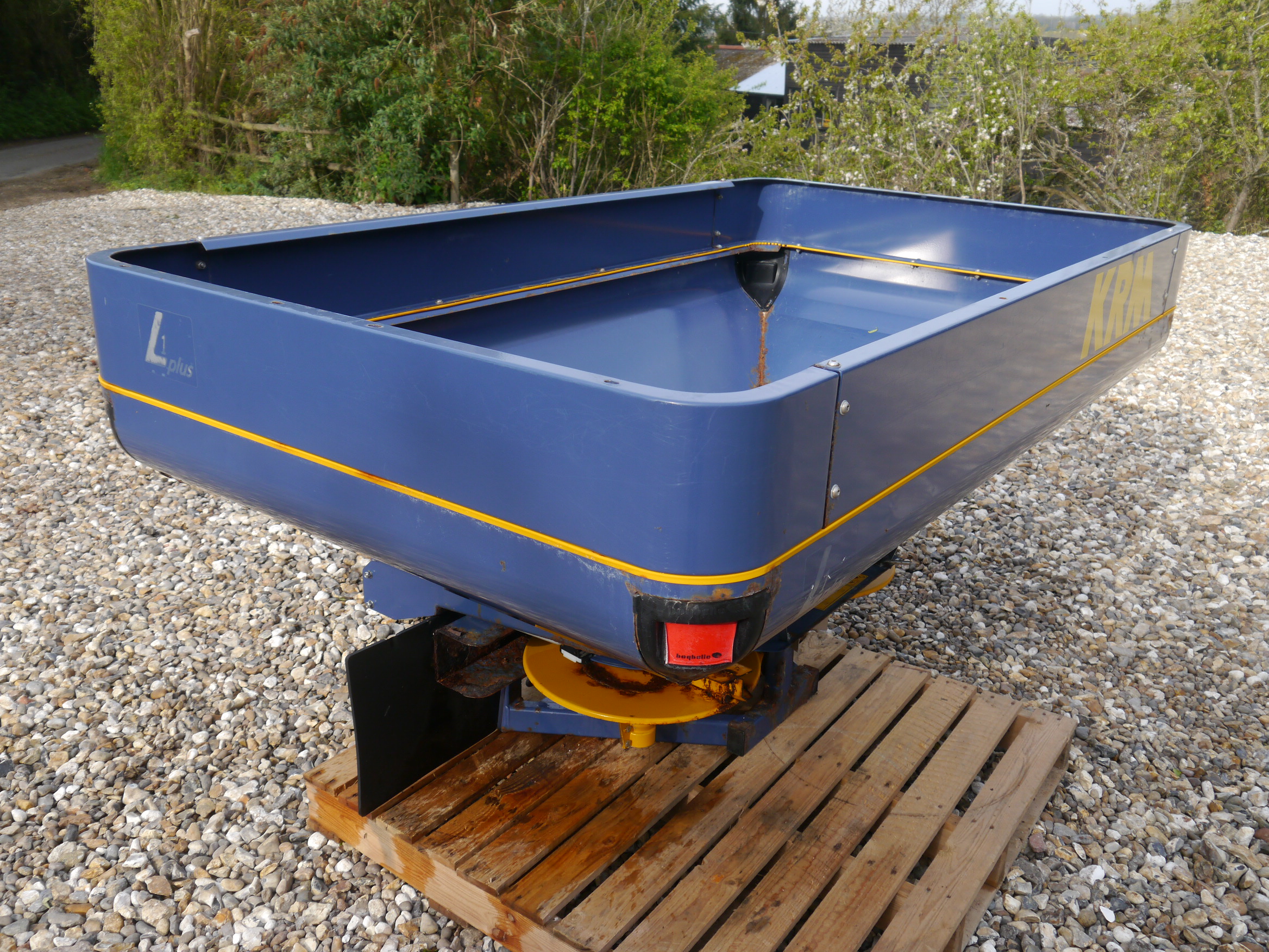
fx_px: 1100
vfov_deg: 46.8
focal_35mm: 30
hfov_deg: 60.0
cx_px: 634
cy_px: 476
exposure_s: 1/250
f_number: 5.6
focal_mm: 15
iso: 160
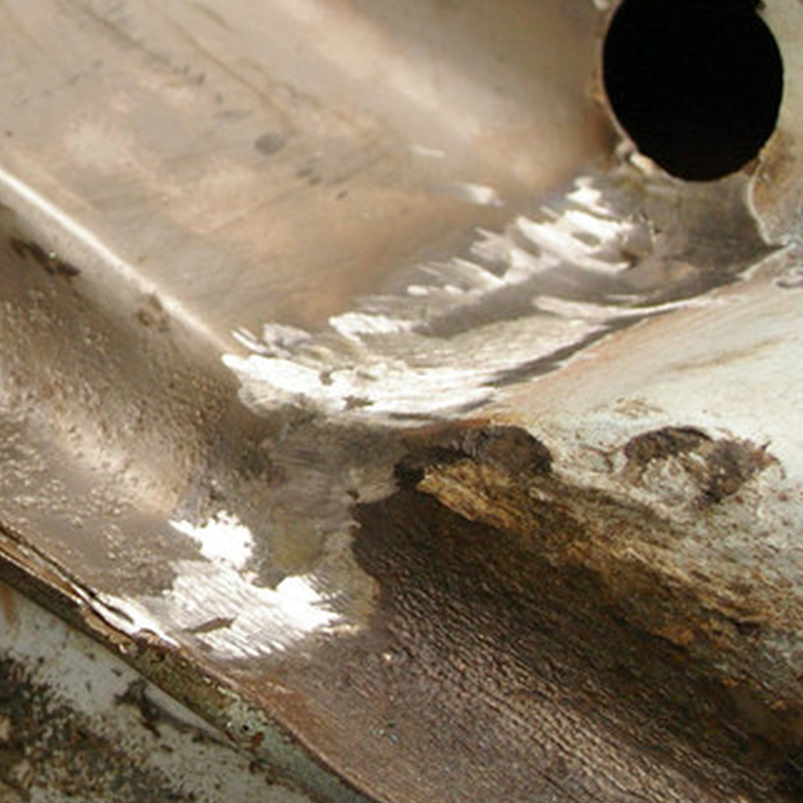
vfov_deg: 9.1
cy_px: 130
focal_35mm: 191
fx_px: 5013
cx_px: -289
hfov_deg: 9.0
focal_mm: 40
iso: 800
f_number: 6.7
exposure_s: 1/45
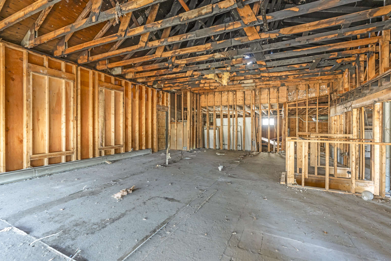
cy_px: 130
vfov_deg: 73.8
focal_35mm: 16
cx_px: 196
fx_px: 174
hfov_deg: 96.7
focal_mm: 16
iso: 1600
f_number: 8
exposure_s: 1/3
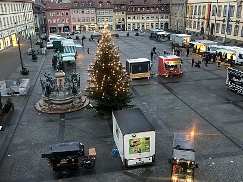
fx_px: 253
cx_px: 114
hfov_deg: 51.3
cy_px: 98
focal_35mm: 36
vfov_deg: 39.6
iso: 100
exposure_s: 1/17
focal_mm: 3.99
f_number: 1.8
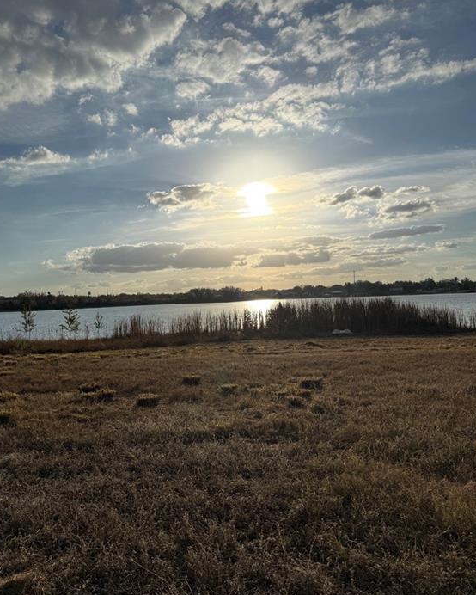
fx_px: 458
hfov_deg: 55.0
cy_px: 288
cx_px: 237
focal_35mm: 26
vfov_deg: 66.0
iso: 64
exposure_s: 1/17544
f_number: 1.78
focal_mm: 6.76
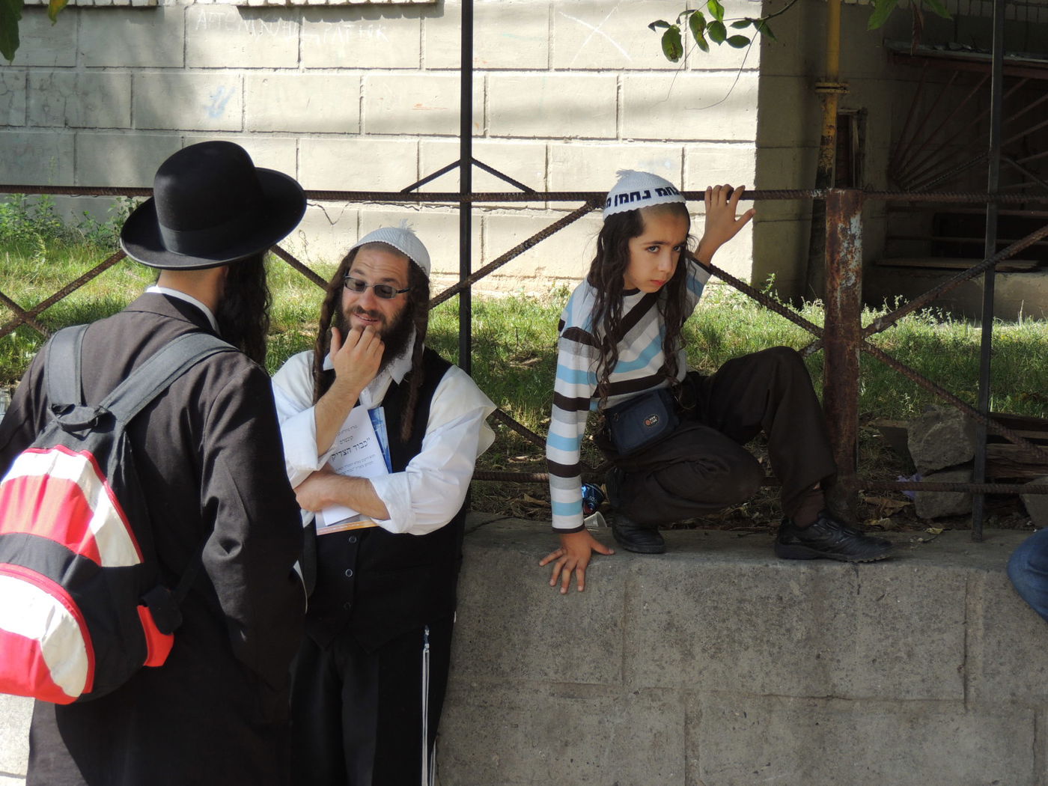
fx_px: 3028
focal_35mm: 100
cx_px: 524
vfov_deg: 14.8
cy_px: 393
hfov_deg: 19.6
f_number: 4.1
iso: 160
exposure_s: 1/400
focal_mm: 17.8
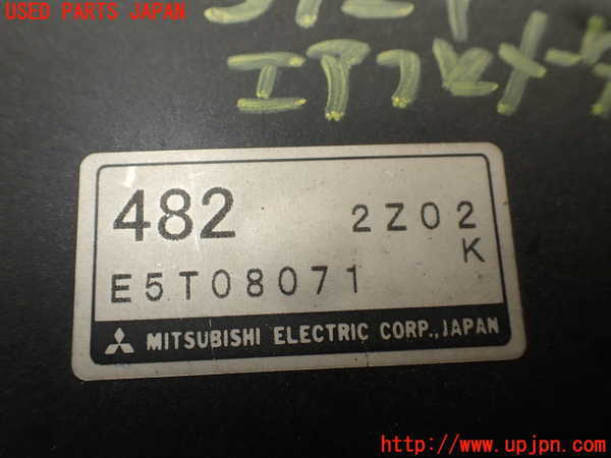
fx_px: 530
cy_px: 229
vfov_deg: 46.8
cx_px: 306
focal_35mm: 30
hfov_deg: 60.0
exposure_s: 1/200
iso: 100
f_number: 3.2
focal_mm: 5.4
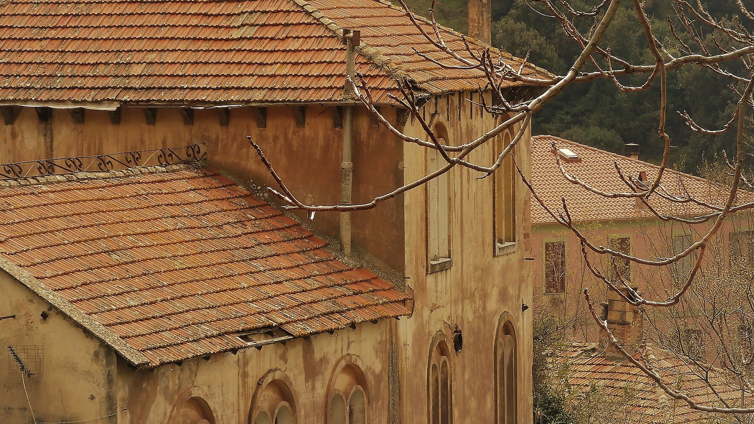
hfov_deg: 10.8
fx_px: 3999
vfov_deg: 6.1
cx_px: 293
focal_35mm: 200
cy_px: 186
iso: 100
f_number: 5
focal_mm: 24.2
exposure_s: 1/200
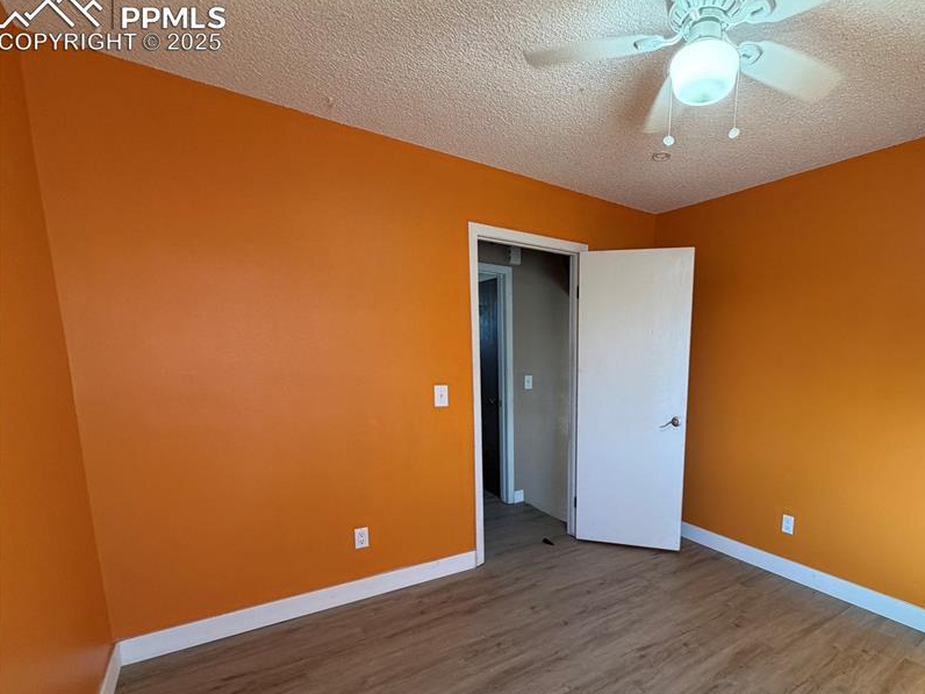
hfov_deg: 85.7
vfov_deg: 70.5
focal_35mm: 18
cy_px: 432
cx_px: 588
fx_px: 481
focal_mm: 2.22
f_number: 2.2
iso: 320
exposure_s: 1/99
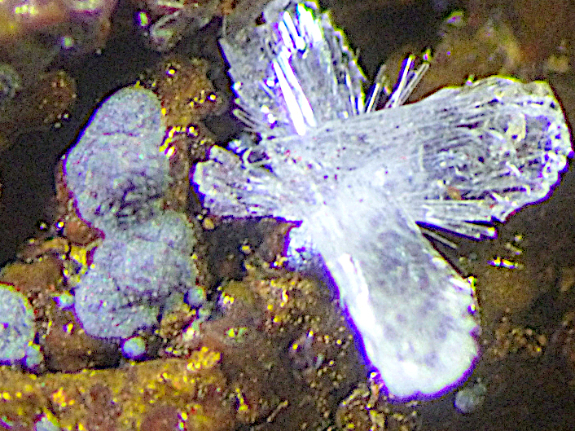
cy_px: 217
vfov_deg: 5.8
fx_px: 4234
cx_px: 265
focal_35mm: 255
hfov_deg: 7.8
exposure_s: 1/10
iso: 400
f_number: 5.7
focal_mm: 18
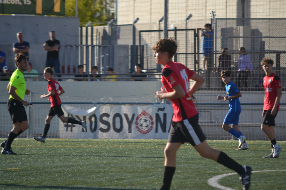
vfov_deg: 4.6
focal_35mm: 300
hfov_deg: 6.9
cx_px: 143
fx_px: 2383
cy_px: 95
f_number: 5.6
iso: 100
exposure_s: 1/250
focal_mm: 200
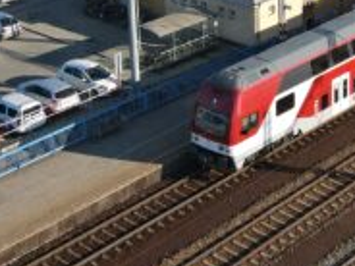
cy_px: -96
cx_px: 326
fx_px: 933
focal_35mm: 91
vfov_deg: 15.3
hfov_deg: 21.0
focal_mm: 4.5
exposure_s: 1/500
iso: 110
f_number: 2.8
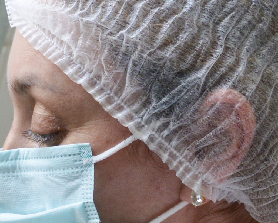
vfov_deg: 9.9
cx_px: -252
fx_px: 1218
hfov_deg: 11.8
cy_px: 406
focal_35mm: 148
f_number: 5
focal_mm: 18
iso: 400
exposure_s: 1/100
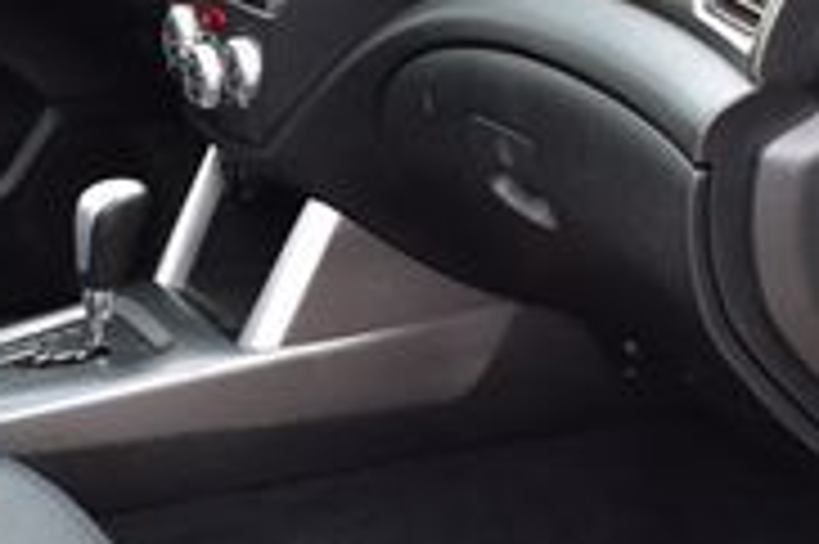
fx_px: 2517
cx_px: 369
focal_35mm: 111
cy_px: 382
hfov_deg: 18.5
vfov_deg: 12.3
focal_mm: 21
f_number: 6.3
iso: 640
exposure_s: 1/15
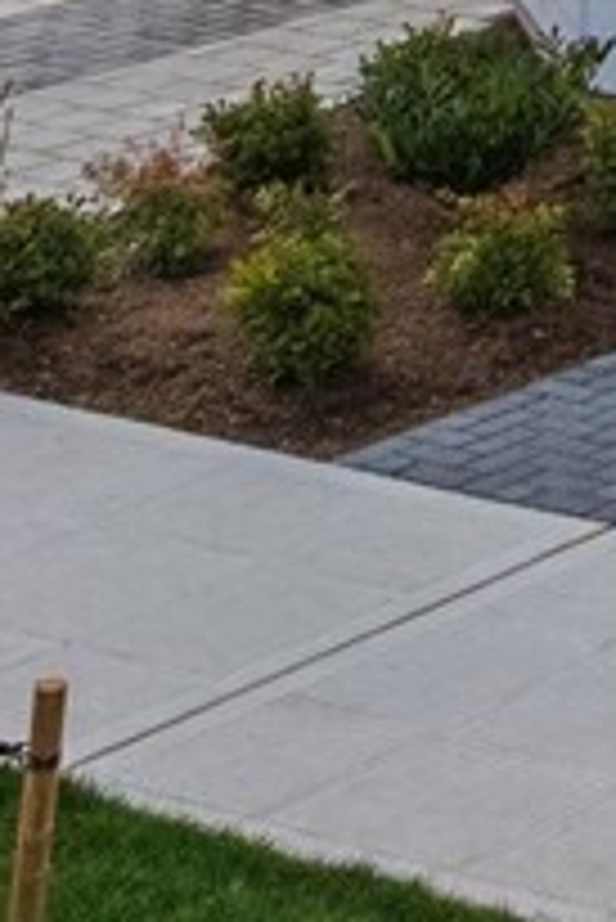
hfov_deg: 6.2
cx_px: 2187
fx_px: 4996
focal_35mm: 195
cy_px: -1419
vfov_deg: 9.2
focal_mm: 12.29
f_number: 3.2
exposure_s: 1/8000
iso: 230
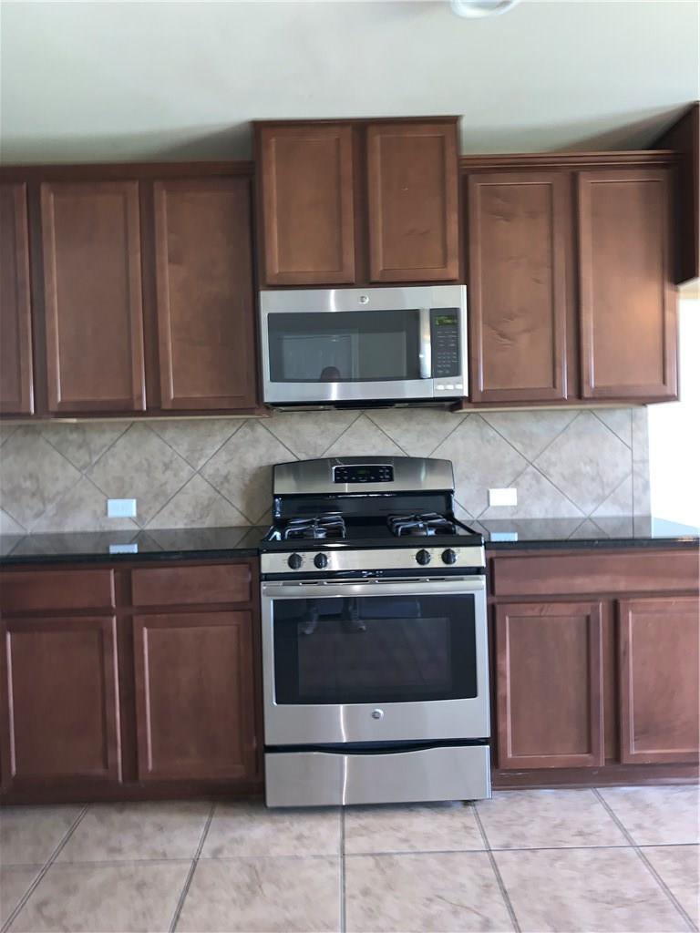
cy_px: 466
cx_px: 350
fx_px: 701
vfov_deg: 67.3
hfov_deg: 53.1
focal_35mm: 26
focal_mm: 4.25
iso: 80
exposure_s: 1/7
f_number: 1.8
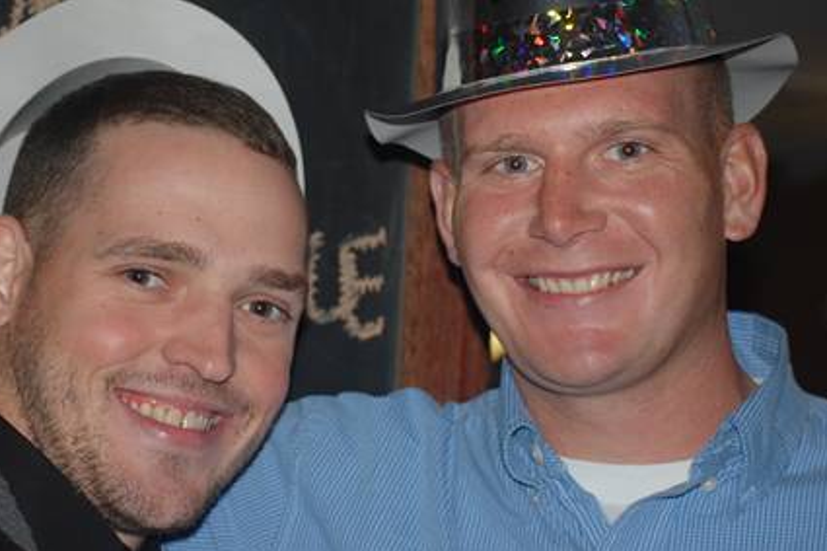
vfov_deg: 12.8
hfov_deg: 19.2
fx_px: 2449
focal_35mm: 107
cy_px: 199
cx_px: 348
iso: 400
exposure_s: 1/60
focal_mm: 55
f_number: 4
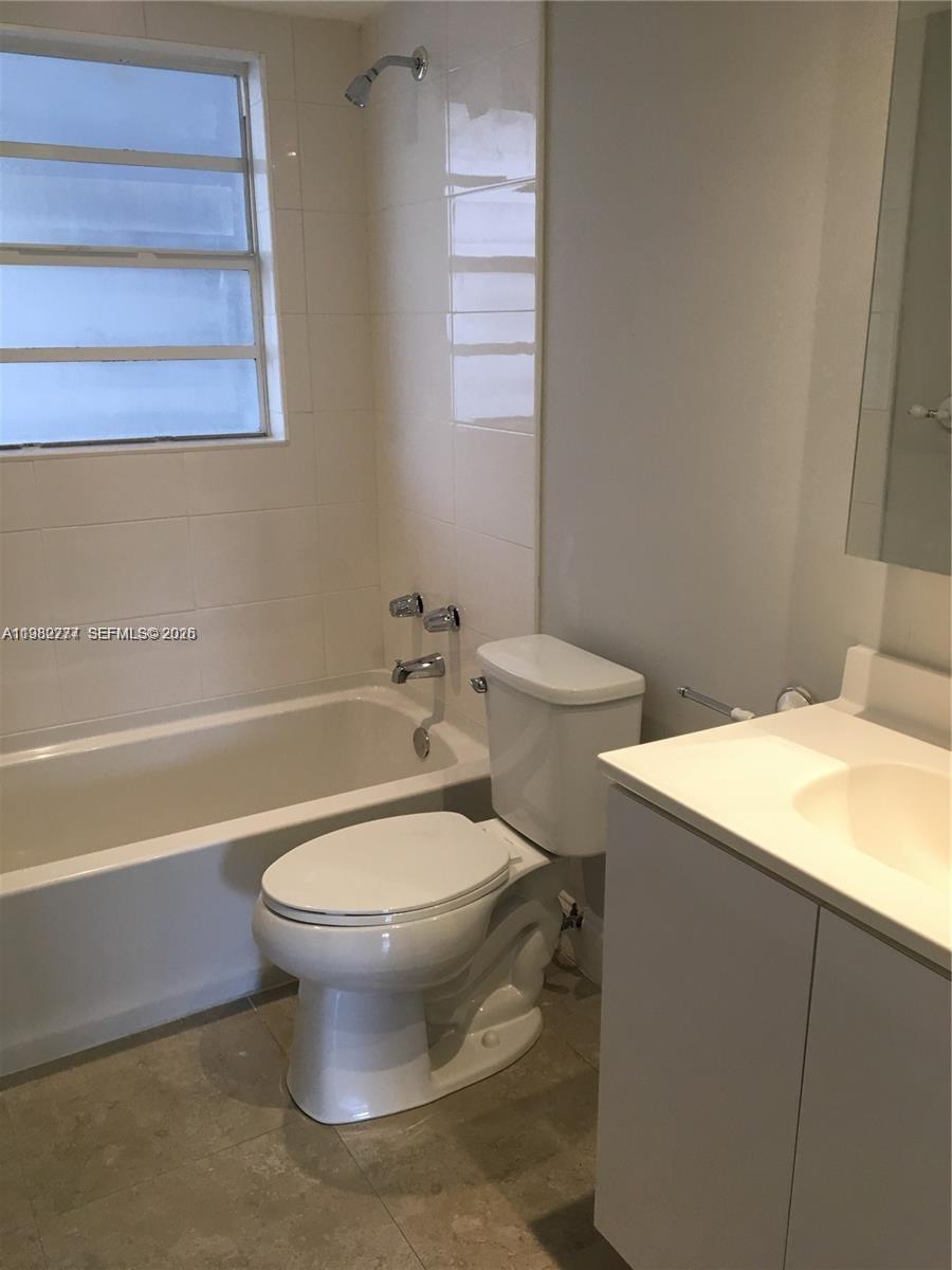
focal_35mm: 29
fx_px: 1063
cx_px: 476
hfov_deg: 48.2
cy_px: 635
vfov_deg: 61.7
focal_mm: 4.15
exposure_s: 1/30
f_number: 2.2
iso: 40
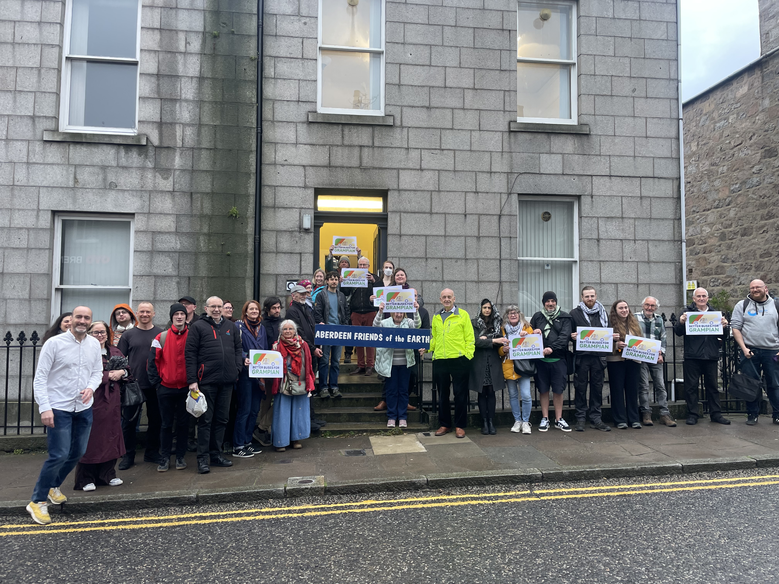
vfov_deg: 53.1
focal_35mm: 26
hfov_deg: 67.3
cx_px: 390
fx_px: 585
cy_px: 292
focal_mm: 4.2
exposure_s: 1/100
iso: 80
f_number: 1.6
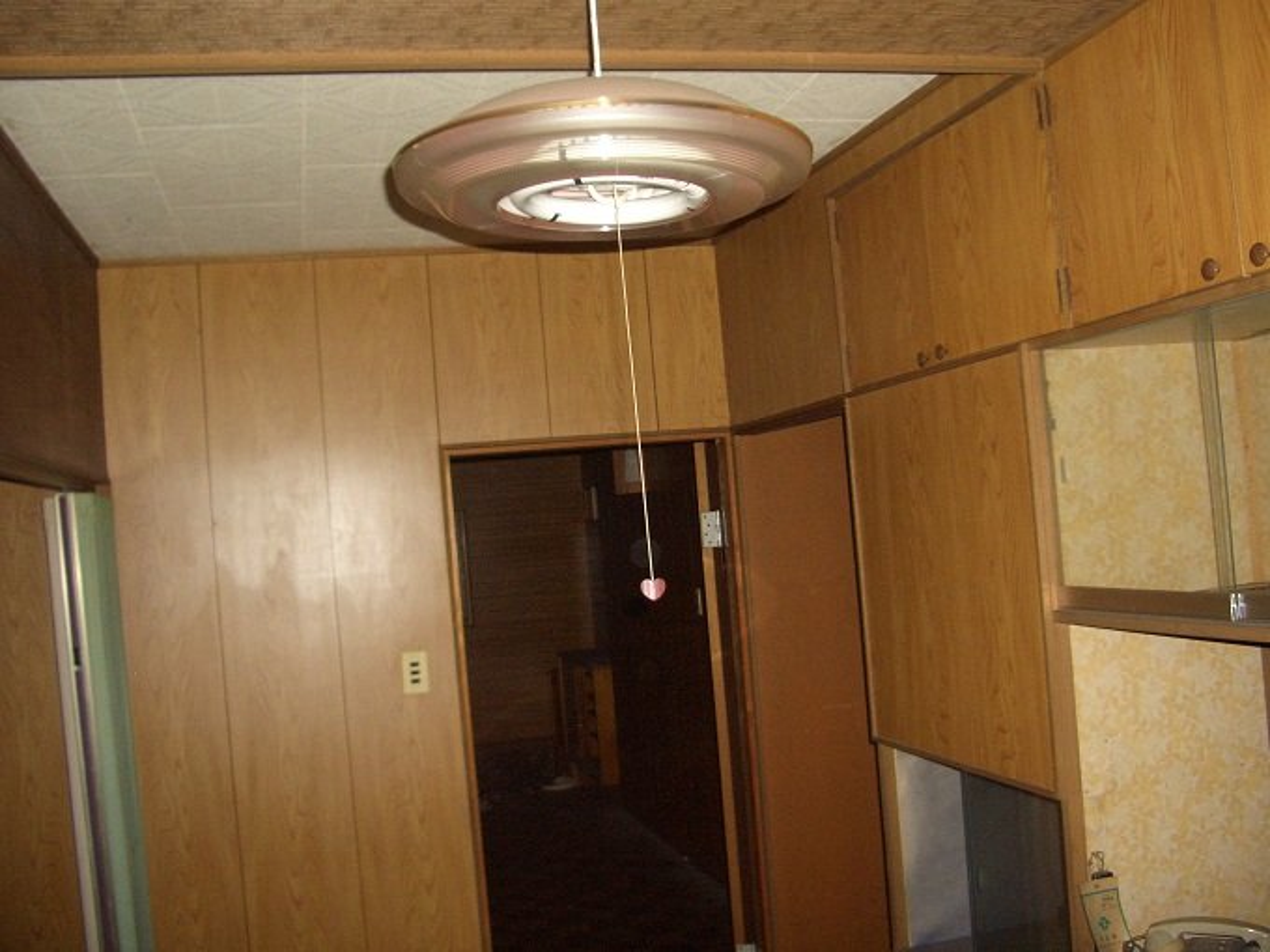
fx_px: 1284
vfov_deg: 40.7
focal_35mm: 35
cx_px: 635
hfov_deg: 52.6
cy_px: 476
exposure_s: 1/60
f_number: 2.6
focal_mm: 5.8
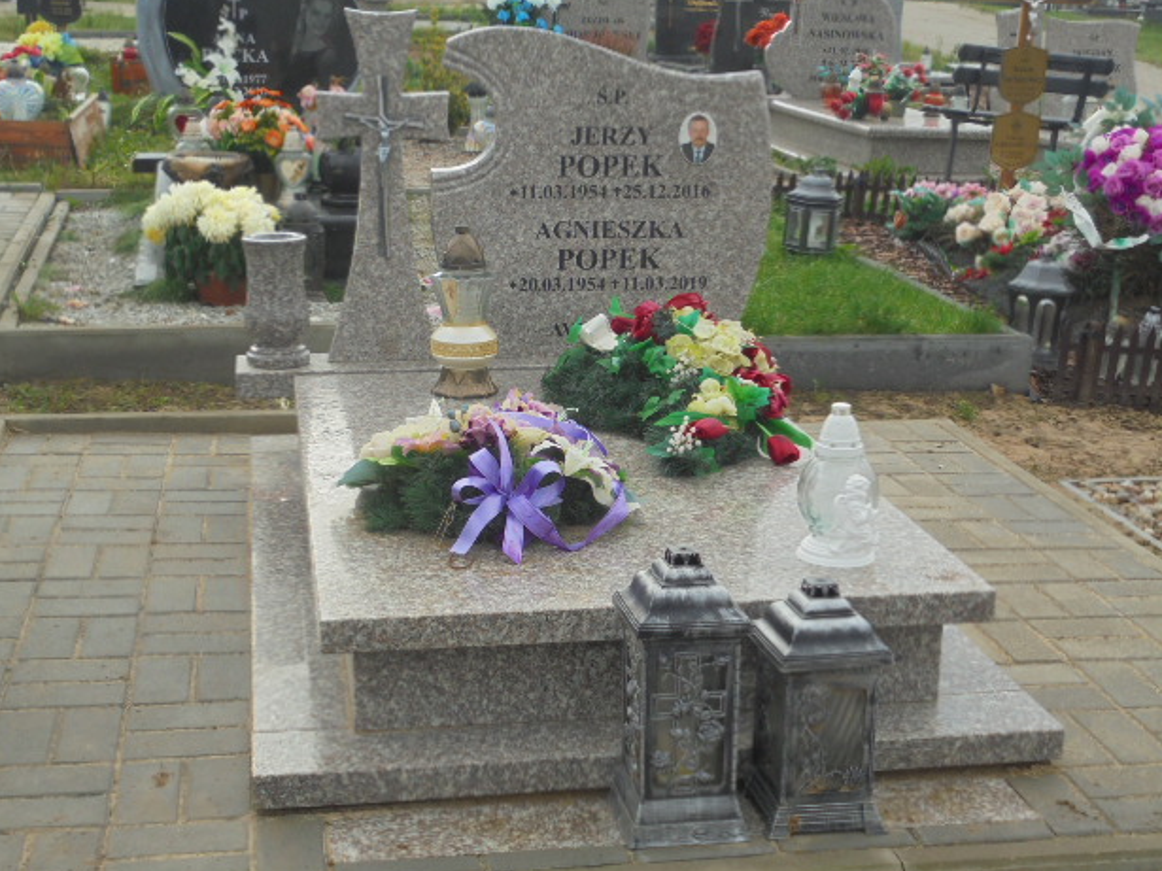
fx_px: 1712
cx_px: 559
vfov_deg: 28.6
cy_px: 427
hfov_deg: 37.5
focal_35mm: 51
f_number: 4.8
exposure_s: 1/200
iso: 100
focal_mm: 8.9
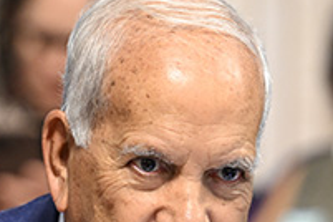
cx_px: 171
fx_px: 6909
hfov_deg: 2.8
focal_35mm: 747
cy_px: 278
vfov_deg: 1.8
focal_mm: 175
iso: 1600
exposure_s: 1/100
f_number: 2.8
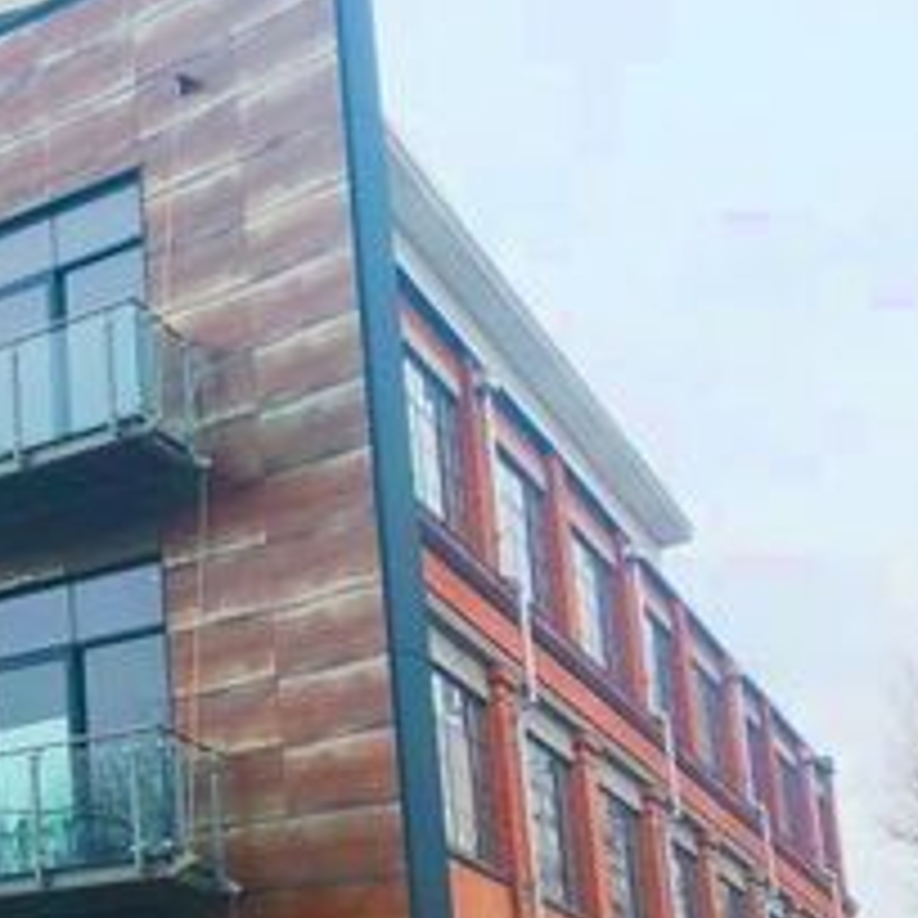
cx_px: -608
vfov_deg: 20.4
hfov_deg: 17.5
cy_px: 556
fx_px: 2550
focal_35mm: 85
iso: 20
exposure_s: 1/585
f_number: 1.8
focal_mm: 4
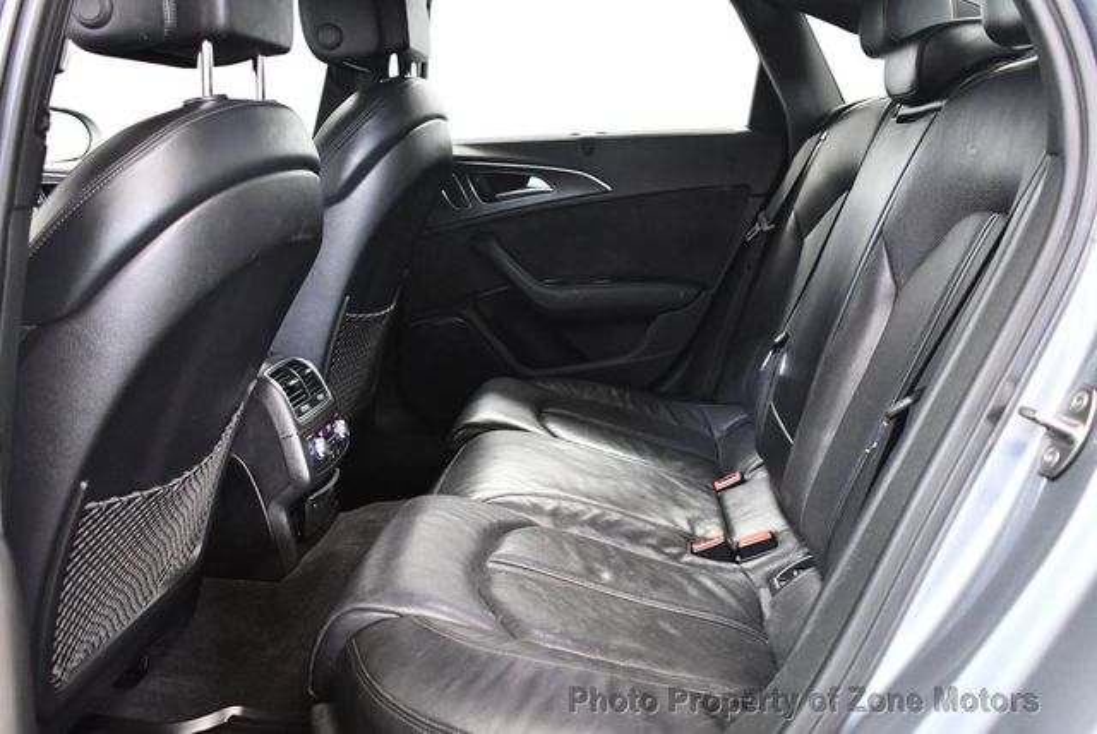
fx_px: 1098
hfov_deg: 53.1
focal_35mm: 36
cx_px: 548
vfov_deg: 36.9
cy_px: 367
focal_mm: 18
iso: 3600
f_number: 3.5
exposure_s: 1/60
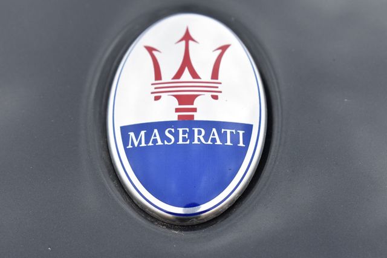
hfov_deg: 24.6
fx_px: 886
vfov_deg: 16.5
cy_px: 129
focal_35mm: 82
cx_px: 194
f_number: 8
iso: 400
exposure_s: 1/125
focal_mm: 55
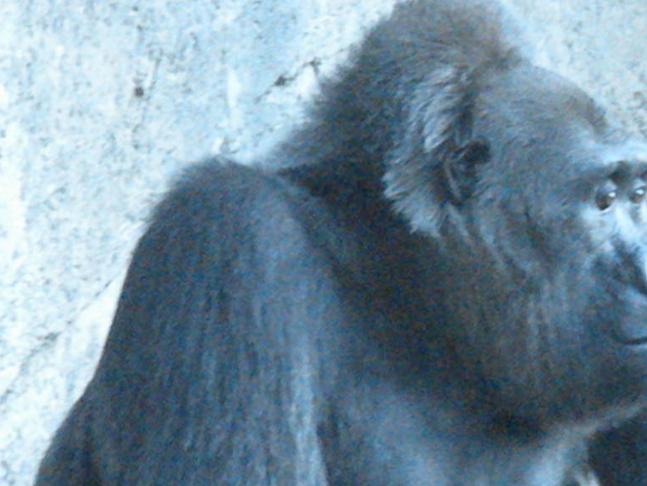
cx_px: 534
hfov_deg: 3.7
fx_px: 10096
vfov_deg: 2.8
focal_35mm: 540
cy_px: 267
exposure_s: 1/123
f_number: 5.3
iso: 3200
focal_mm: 46.2
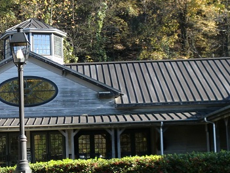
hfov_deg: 19.6
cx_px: 23
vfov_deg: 15.1
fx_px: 652
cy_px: 83
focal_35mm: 98
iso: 64
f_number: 3.4
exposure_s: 1/160
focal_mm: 7.7
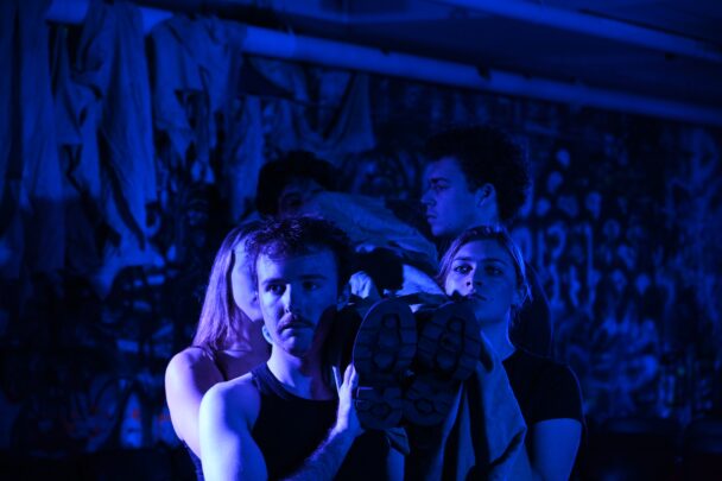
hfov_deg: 28.5
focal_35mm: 71
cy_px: 240
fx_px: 1423
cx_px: 361
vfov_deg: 19.2
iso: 3200
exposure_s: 1/60
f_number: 4
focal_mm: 71
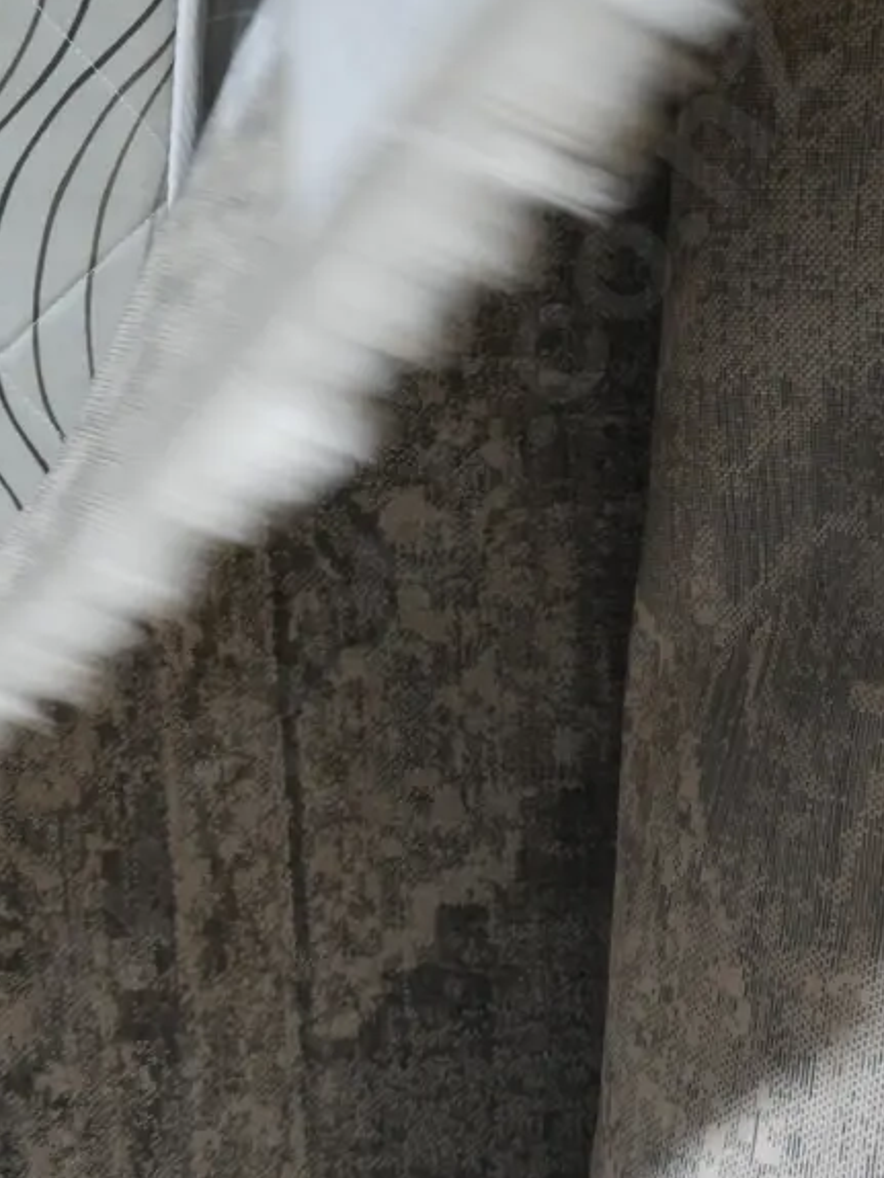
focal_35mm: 82
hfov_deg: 17.8
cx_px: 165
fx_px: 2790
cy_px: 876
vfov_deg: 23.6
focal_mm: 23
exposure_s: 1/60
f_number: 5.1
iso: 1000
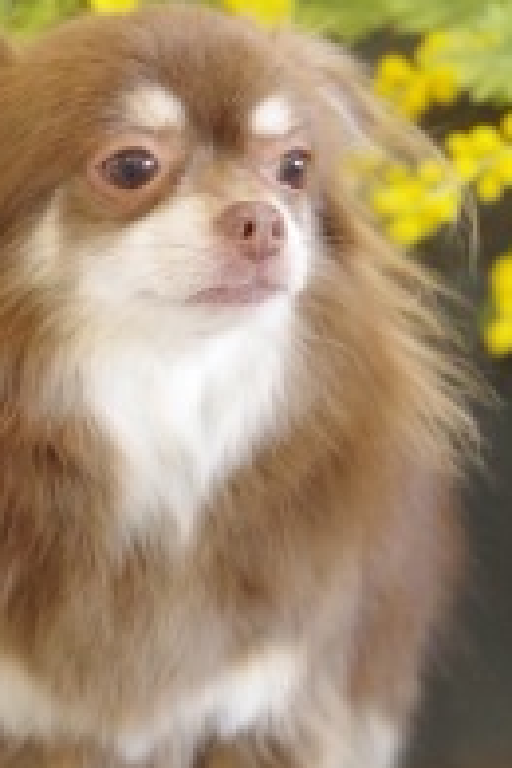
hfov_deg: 8.2
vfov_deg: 12.2
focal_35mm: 168
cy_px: 433
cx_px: 142
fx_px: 3584
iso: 3200
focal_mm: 55
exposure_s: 1/100
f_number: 4.5
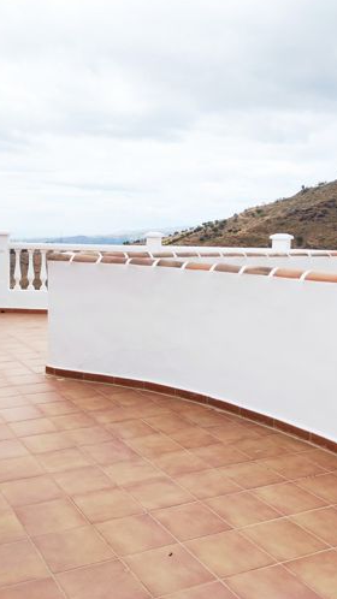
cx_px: 104
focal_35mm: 37
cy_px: 284
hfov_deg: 31.6
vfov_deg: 54.0
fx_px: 588
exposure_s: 1/2900
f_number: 1.69
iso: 100
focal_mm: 6.72
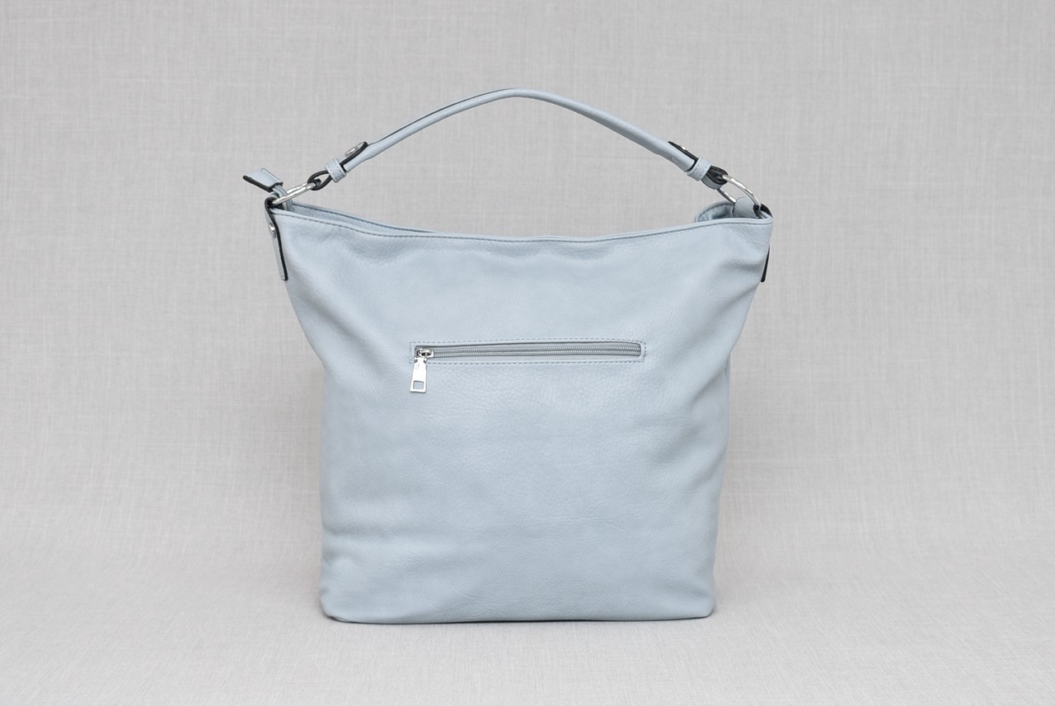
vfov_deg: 25.8
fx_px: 1540
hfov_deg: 37.8
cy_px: 353
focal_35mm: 52
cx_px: 528
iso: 100
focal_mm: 35
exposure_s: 1/60
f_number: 5.6
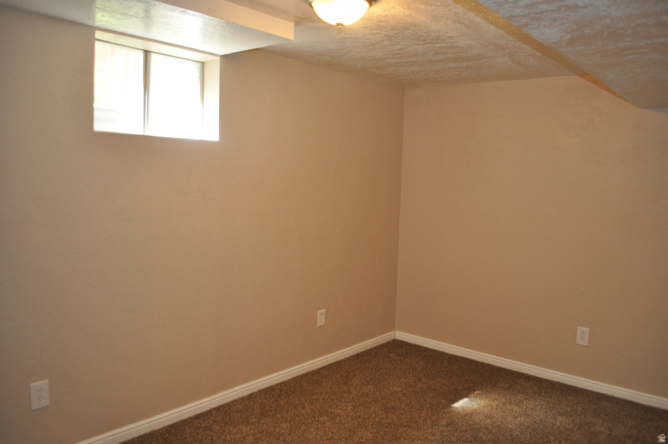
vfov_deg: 47.8
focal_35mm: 27
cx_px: 334
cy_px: 222
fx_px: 500
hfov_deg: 67.4
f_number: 3.5
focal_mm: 18
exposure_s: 1/60
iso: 800
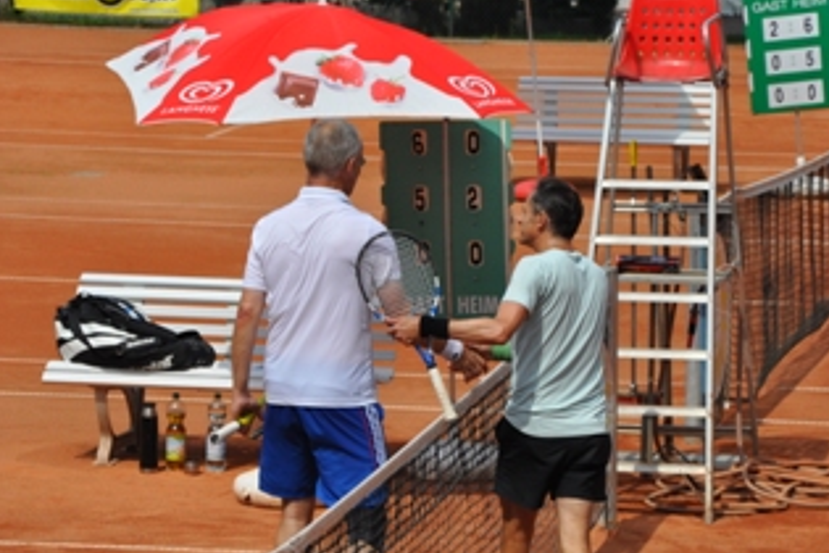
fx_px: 5151
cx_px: 426
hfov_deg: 9.2
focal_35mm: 224
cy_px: 358
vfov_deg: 6.1
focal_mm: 105
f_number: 7.1
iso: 400
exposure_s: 1/1600
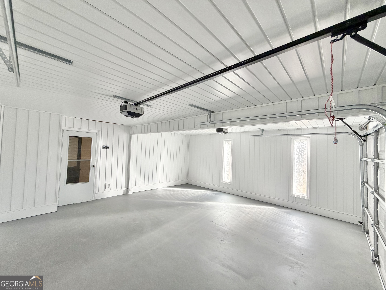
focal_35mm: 14
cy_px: 145
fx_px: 156
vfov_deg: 85.7
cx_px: 193
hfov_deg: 102.1
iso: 200
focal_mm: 2.22
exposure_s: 1/121
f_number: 2.2
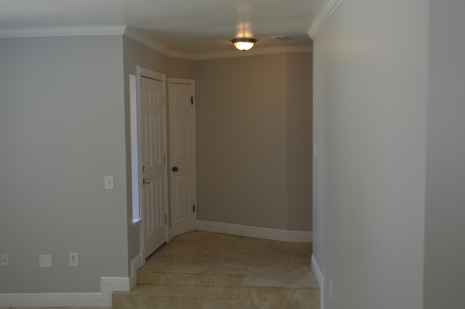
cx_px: 232
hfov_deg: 49.6
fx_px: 503
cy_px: 154
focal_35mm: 39
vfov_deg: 34.1
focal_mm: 26
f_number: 4.2
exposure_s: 1/60
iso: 400
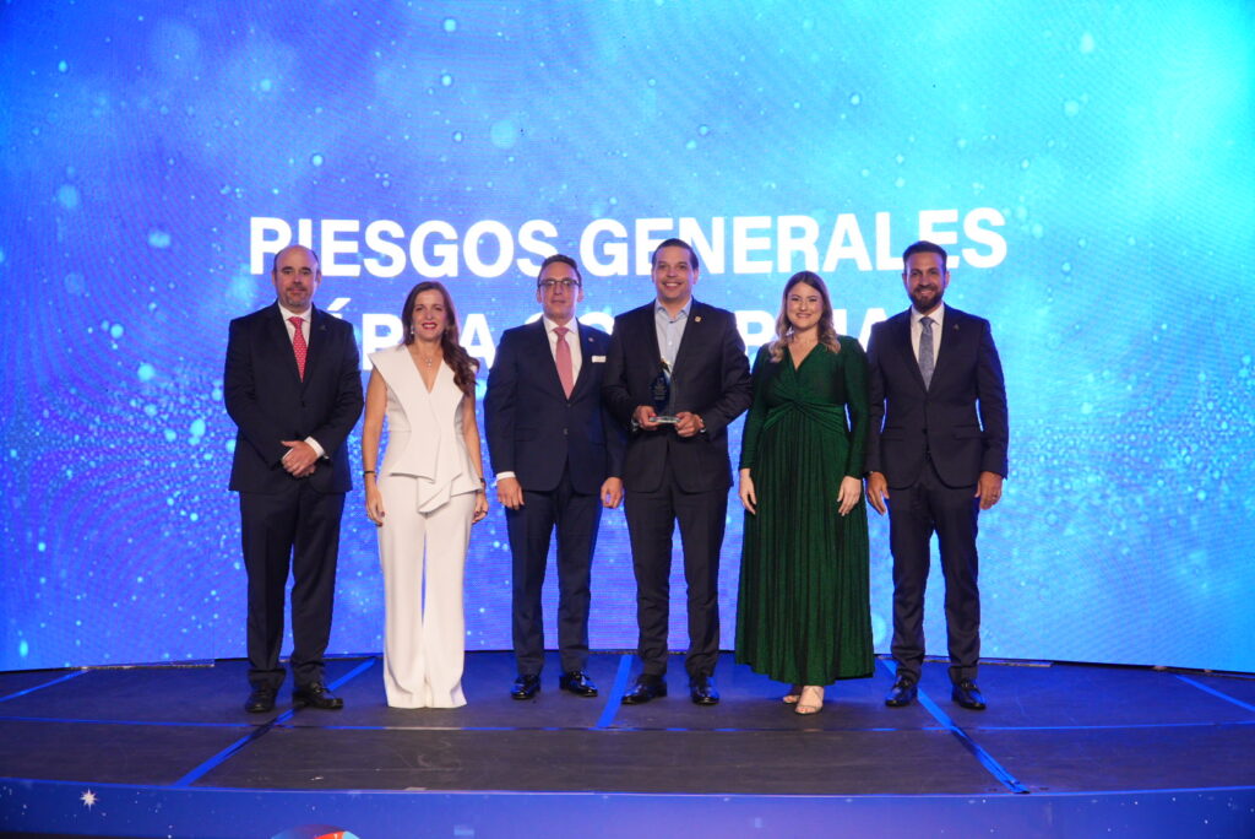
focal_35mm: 43
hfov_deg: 45.4
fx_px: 1500
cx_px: 628
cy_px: 420
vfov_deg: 31.2
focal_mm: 29
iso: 1250
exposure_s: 1/60
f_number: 5
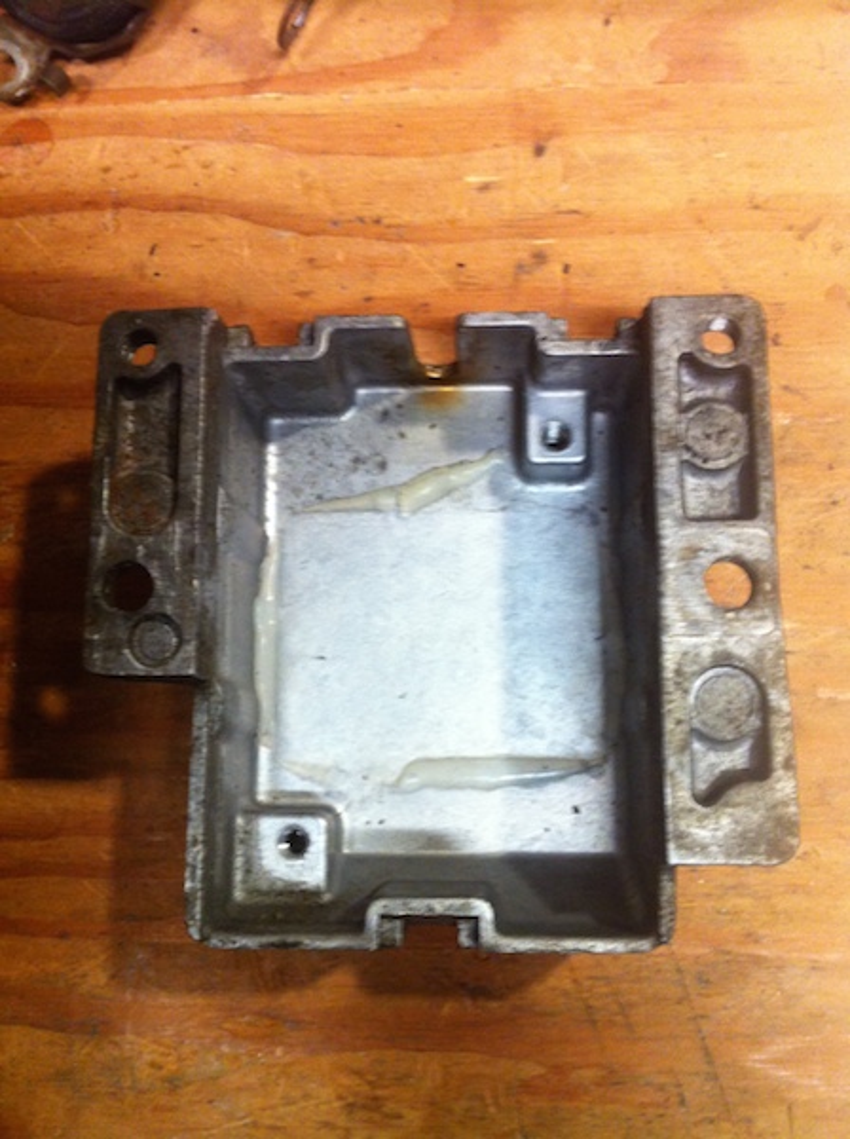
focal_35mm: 35
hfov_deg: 40.6
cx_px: 425
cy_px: 570
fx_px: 1149
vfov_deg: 52.7
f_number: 2.8
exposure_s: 1/15
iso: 200
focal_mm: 3.85
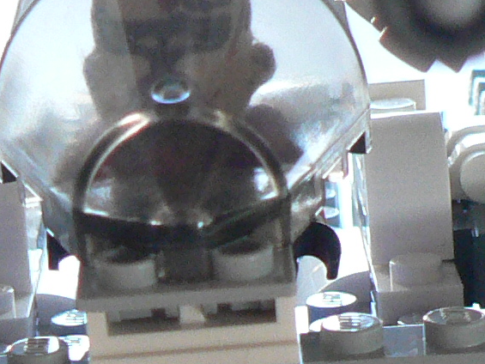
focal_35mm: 163
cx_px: 149
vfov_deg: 9.0
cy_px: 446
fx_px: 2284
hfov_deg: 12.1
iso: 200
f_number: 2.8
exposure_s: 1/20
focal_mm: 6
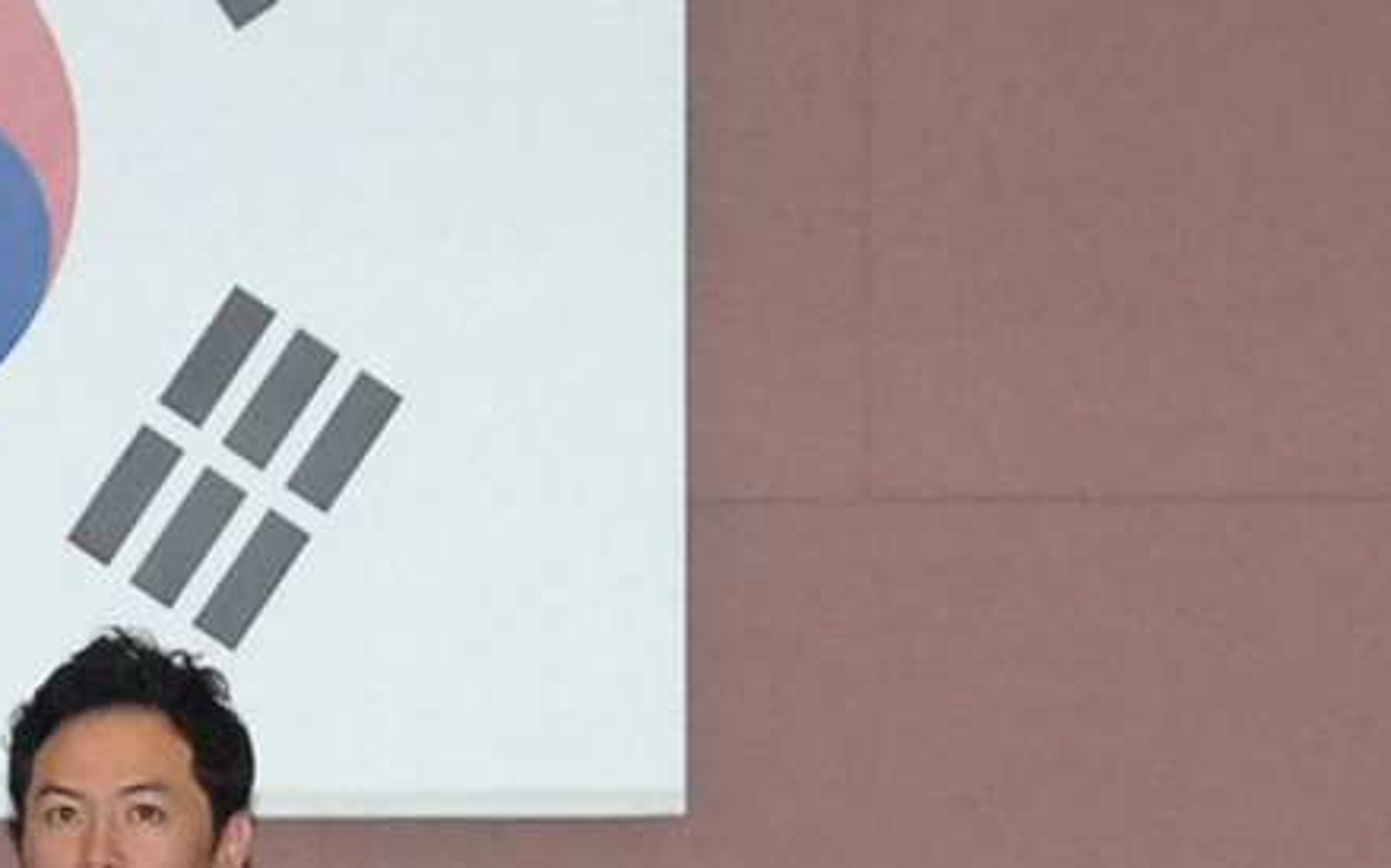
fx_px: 14703
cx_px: 60
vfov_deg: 3.4
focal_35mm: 388
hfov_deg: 5.4
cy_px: 963
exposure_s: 1/60
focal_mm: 52
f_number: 6.7
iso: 800
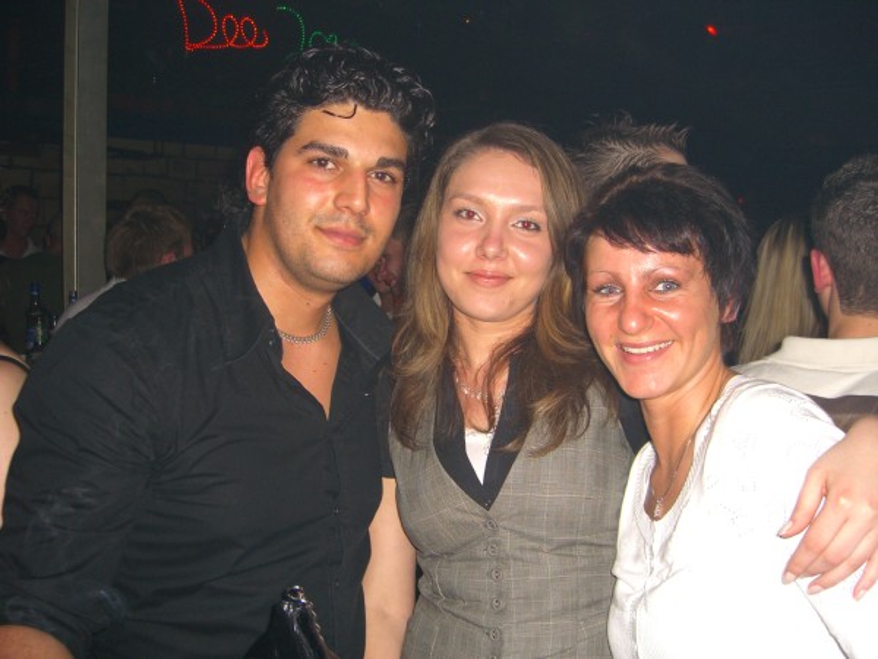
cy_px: 330
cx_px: 439
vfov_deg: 37.7
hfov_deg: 49.0
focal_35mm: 38
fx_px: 964
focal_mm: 7.9
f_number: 2.8
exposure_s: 1/60
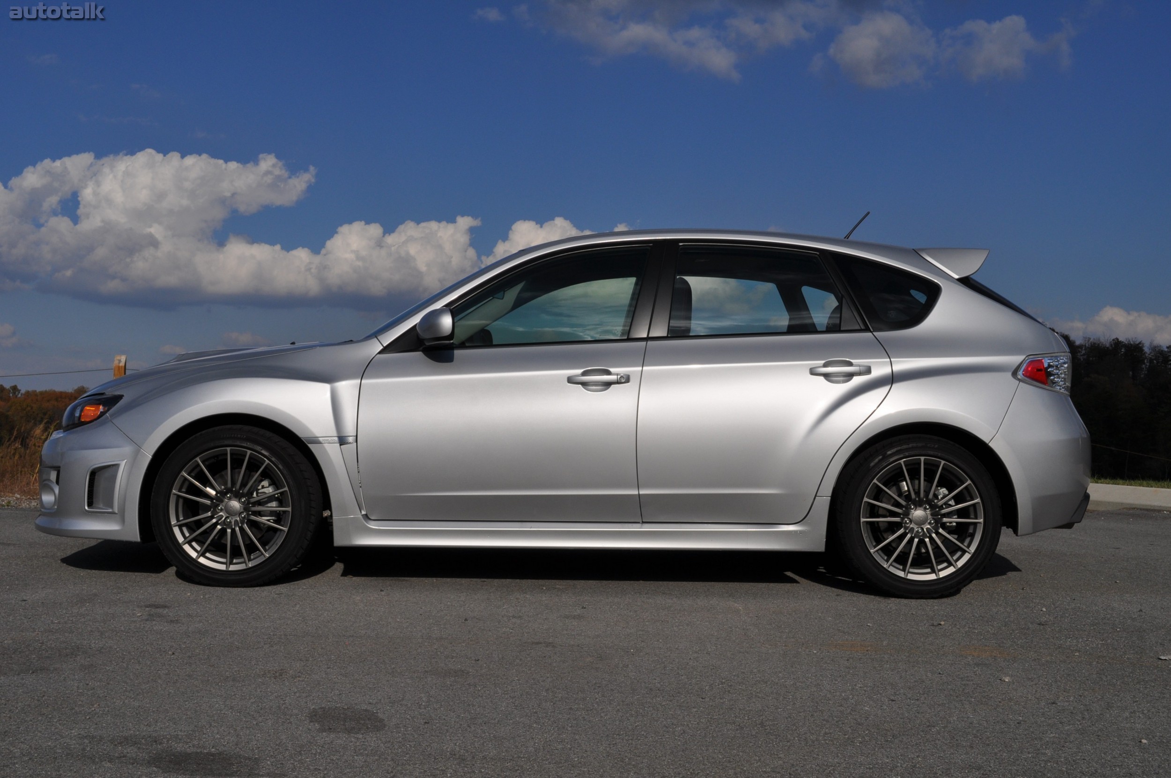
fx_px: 1365
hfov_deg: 46.4
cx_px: 586
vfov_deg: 31.8
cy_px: 389
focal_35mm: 42
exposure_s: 1/640
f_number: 13
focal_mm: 28
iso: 200
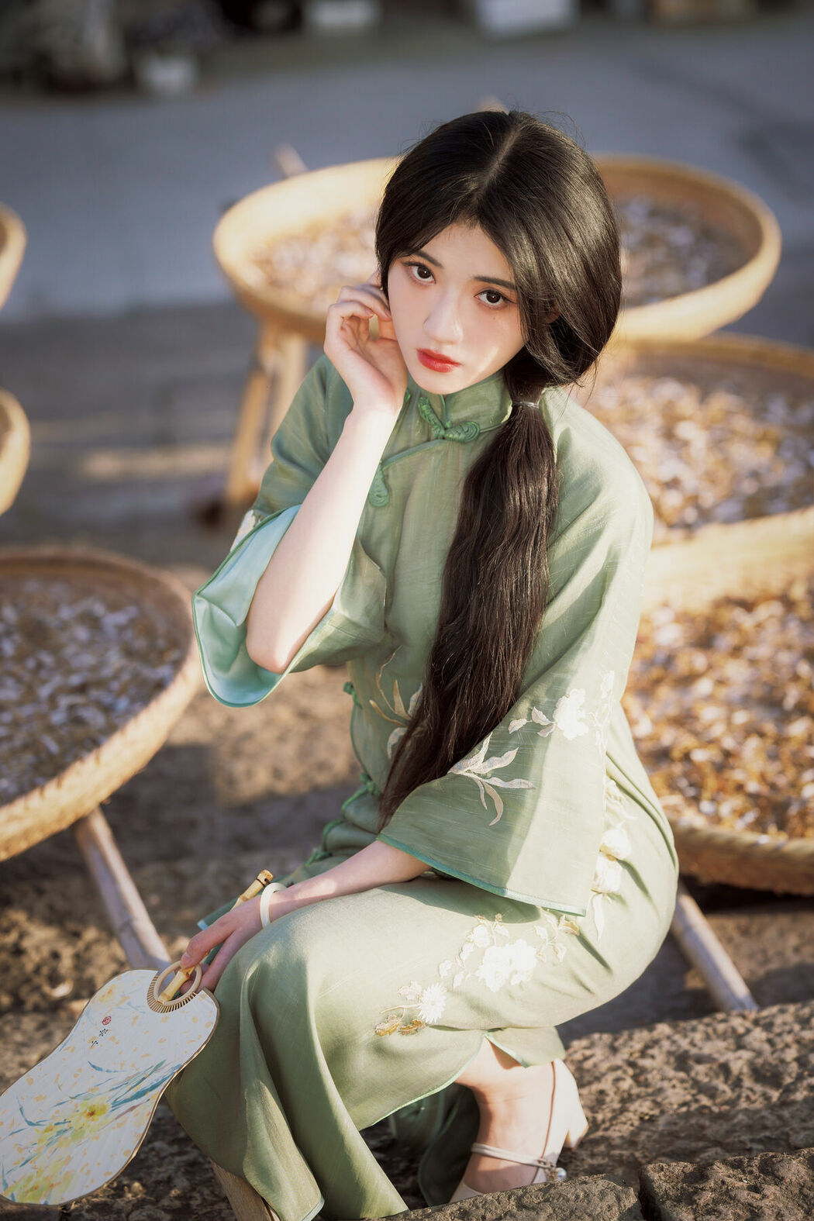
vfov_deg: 21.7
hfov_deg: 14.6
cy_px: 610
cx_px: 407
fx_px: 3188
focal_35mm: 94
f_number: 2.8
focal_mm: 95
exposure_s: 1/500
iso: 100
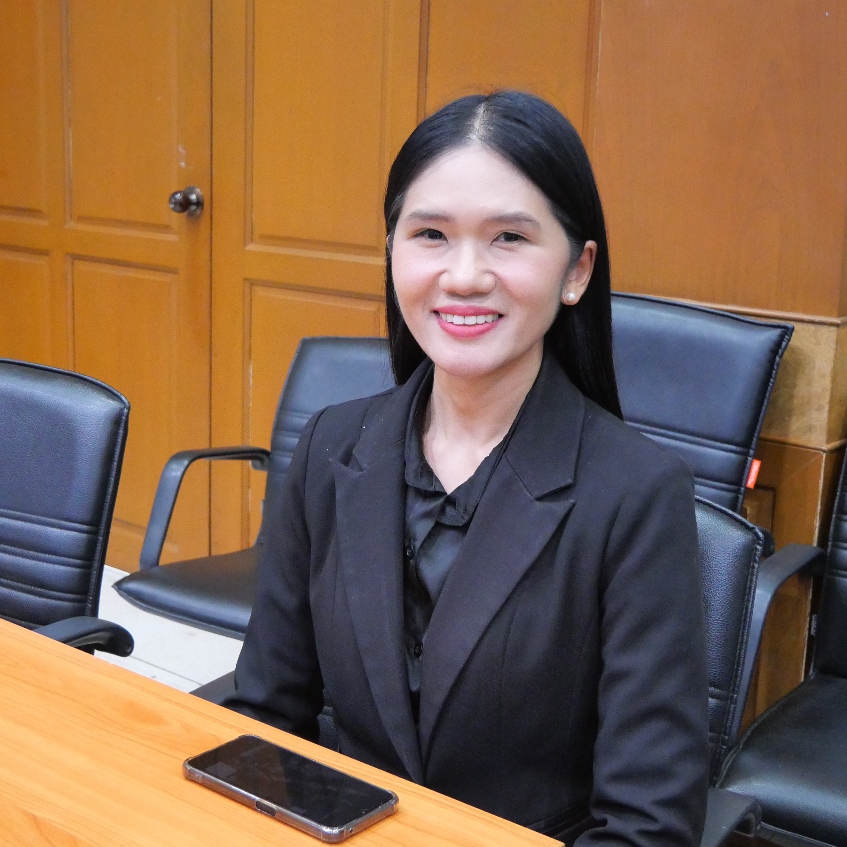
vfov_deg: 35.4
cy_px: 421
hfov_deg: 35.4
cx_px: 408
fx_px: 1329
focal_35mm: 48
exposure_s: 1/50
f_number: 3.9
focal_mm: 18
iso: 3200
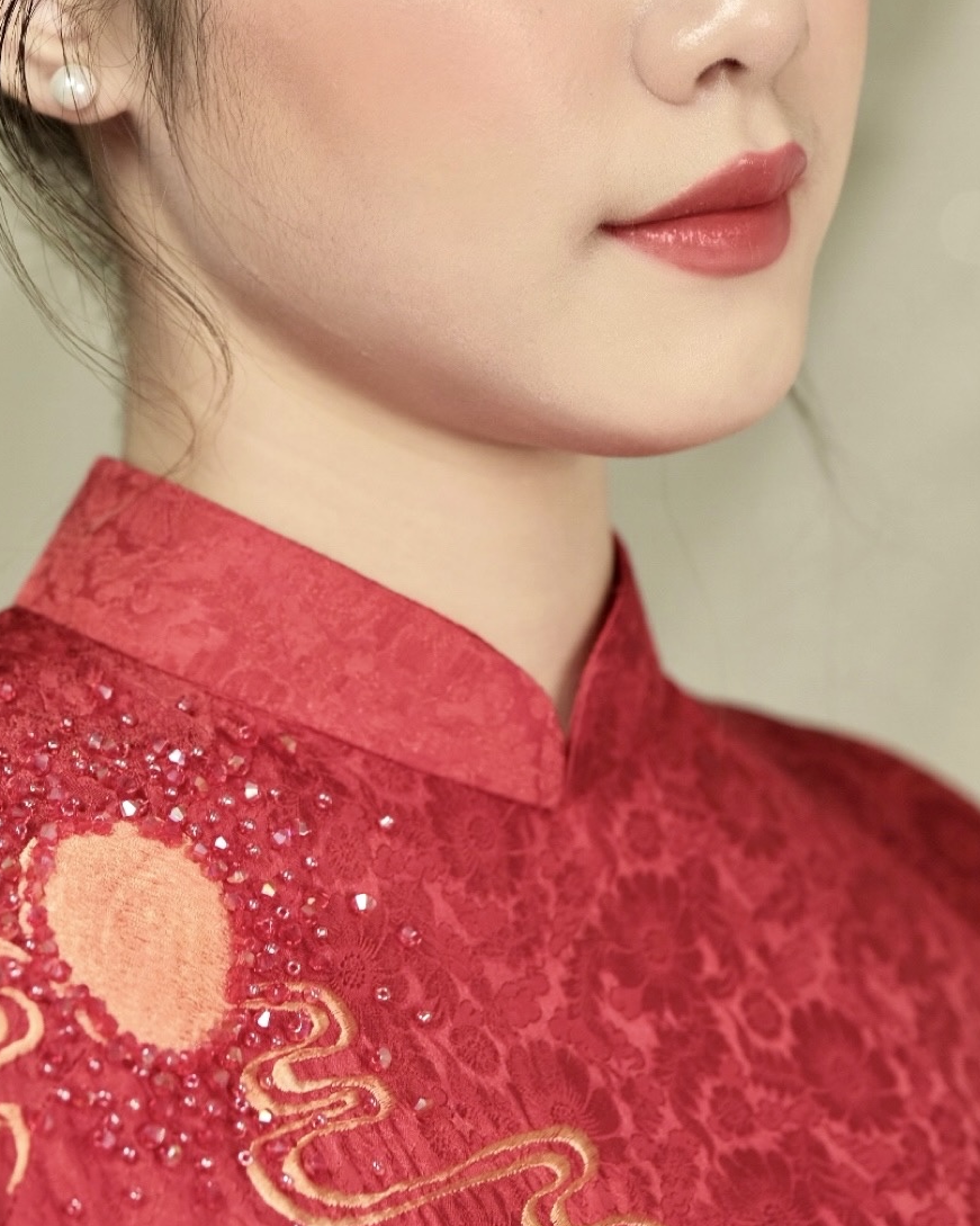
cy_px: 263
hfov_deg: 8.3
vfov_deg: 10.3
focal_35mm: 187
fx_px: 6781
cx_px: 390
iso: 200
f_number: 2.8
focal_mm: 75
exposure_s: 1/125
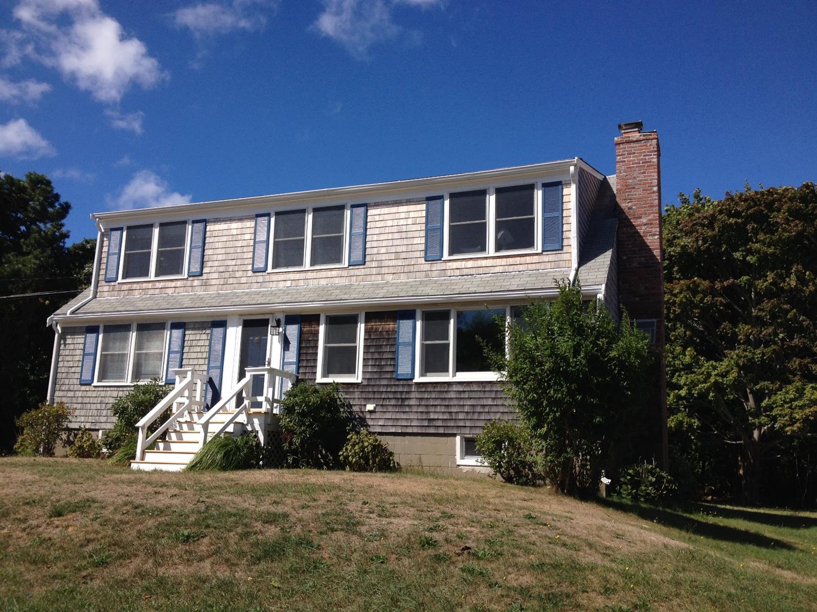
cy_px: 306
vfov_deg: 40.7
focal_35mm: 35
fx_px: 826
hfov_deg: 52.6
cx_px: 408
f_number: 2.4
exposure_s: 1/1972
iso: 50
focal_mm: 4.28
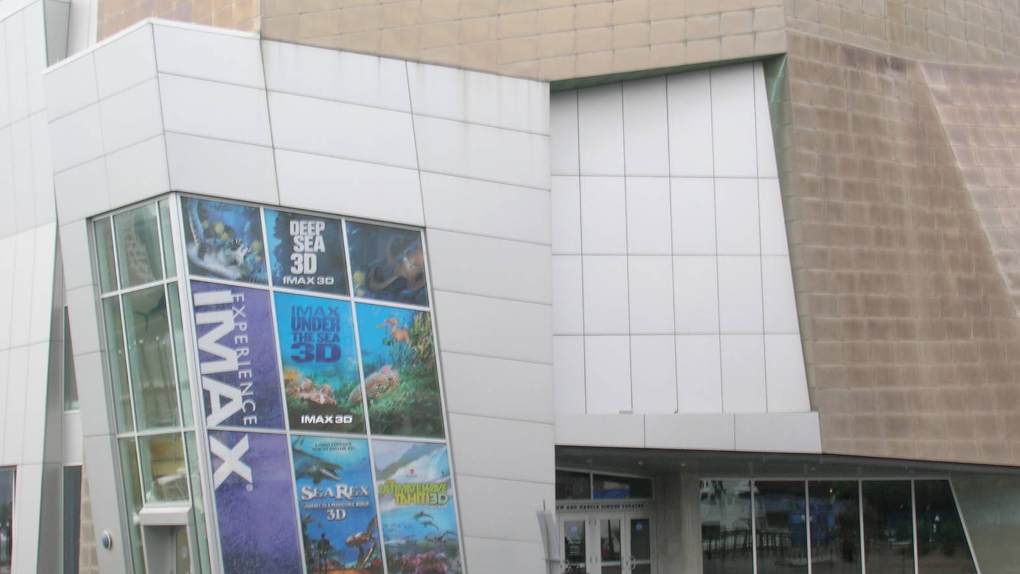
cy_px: 288
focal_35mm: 64
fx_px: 1731
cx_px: 513
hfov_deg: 32.8
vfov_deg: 18.8
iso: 50
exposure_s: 1/21
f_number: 5.9
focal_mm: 9.7
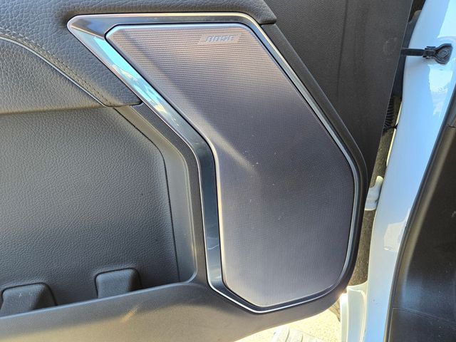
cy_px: 171
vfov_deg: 58.9
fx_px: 303
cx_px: 228
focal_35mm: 23
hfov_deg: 73.9
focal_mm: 5.4
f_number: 1.8
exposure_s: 1/180
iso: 200
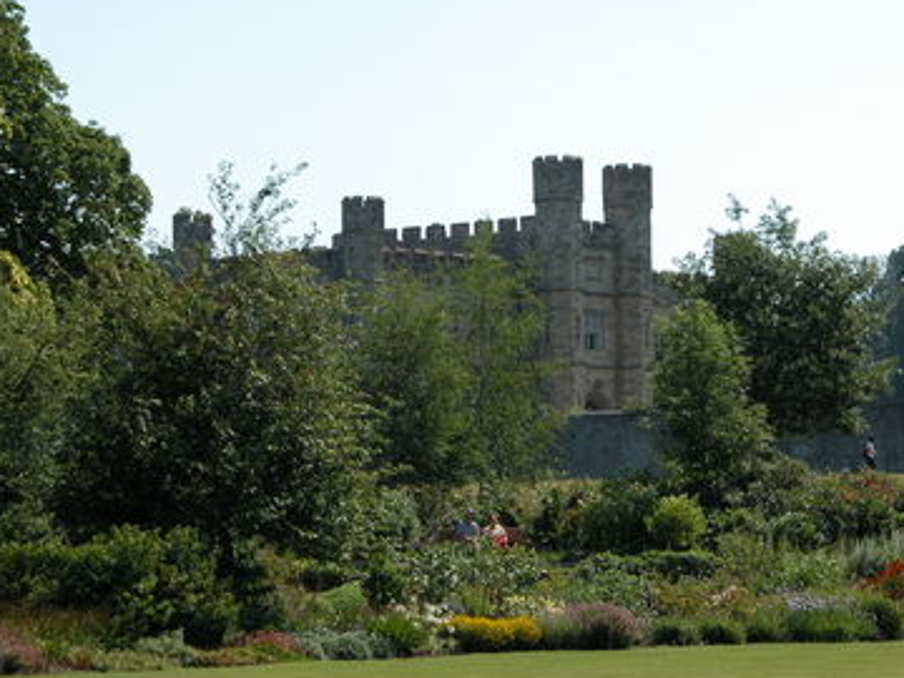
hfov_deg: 13.1
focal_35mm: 151
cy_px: 344
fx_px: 3943
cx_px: 455
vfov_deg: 9.8
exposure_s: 1/410
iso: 100
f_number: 5.4
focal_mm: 34.7
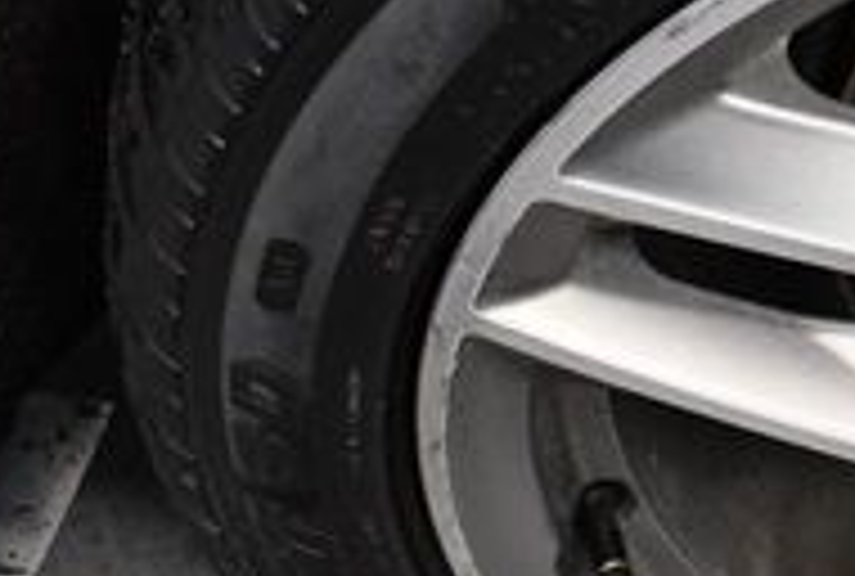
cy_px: 232
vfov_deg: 11.4
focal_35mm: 121
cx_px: 1305
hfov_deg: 15.5
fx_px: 2883
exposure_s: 1/125
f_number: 3.5
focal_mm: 18
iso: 2200
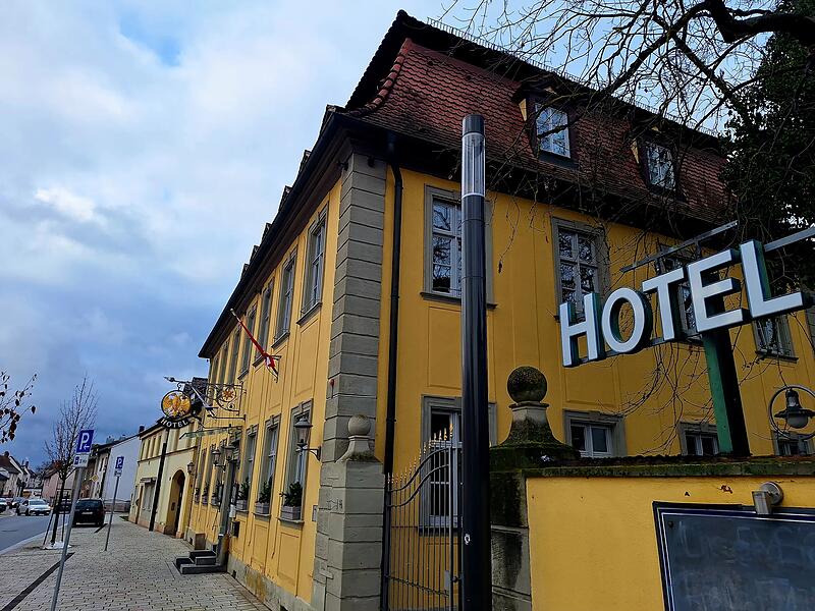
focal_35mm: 23
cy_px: 306
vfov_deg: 58.9
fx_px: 542
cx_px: 408
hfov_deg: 73.9
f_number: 1.8
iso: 40
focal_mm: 5.54
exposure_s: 1/1250
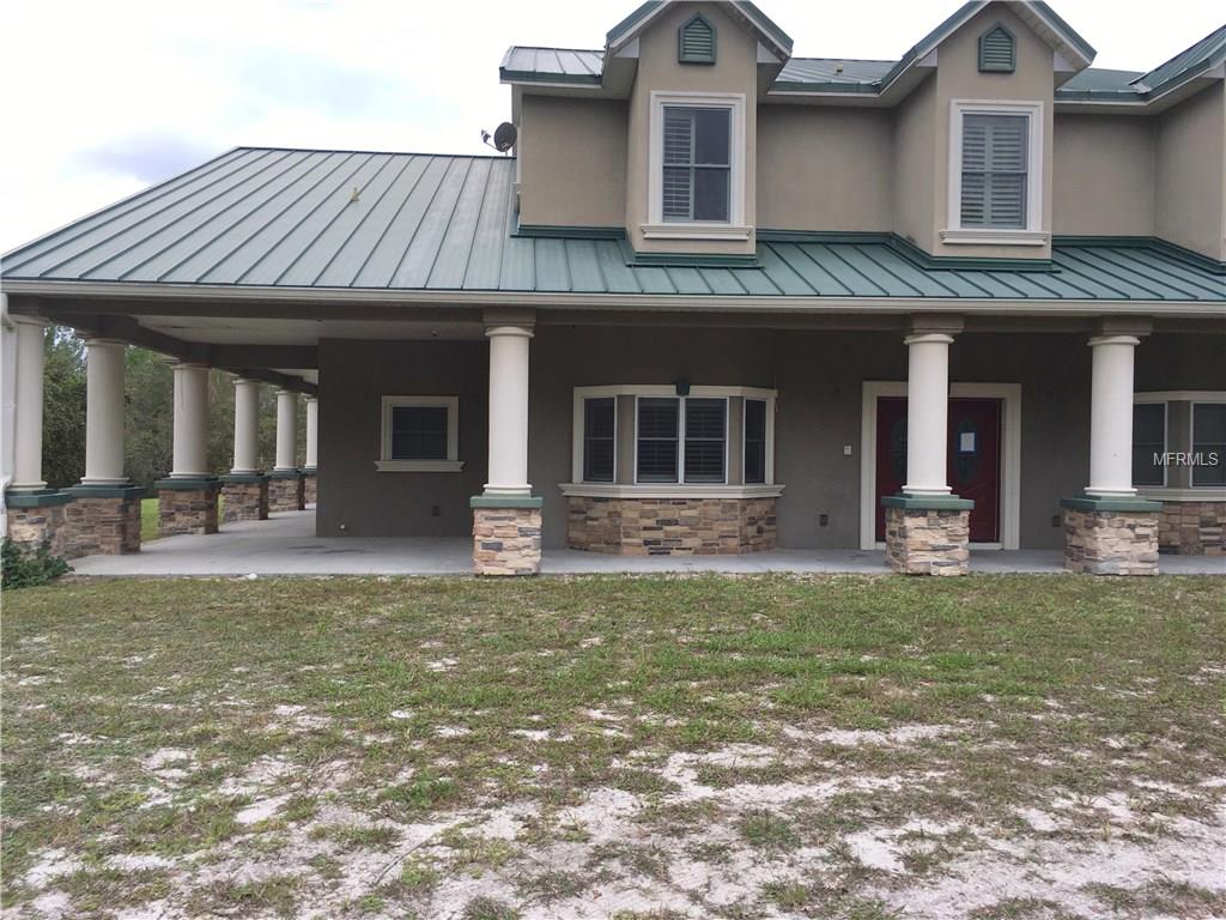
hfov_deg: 61.7
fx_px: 1027
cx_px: 613
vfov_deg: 48.2
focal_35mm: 29
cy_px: 460
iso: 25
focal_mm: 4.15
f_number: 2.2
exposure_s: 1/382
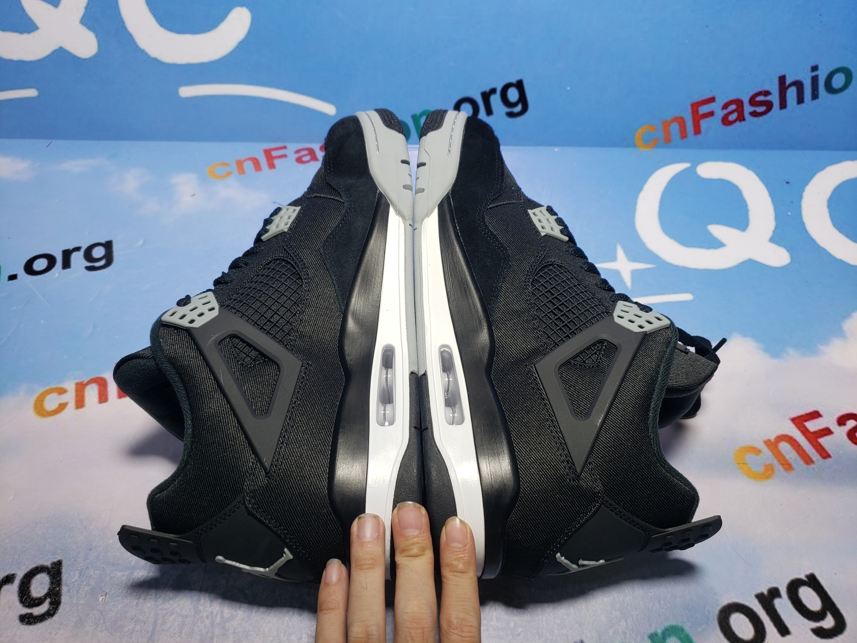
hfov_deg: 67.3
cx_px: 428
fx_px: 644
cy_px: 322
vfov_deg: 53.1
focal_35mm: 26
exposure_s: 1/334
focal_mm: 4.3
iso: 50
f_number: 1.5
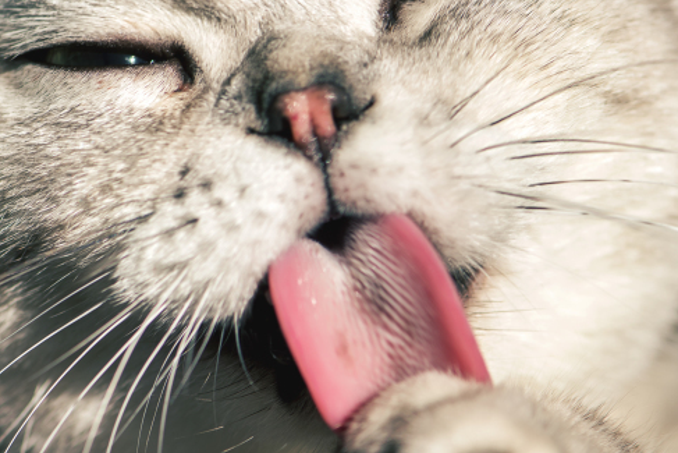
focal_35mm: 221
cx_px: 354
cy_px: 174
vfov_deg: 6.2
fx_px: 4163
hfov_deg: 9.3
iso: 100
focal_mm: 105
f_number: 5.6
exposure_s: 1/200
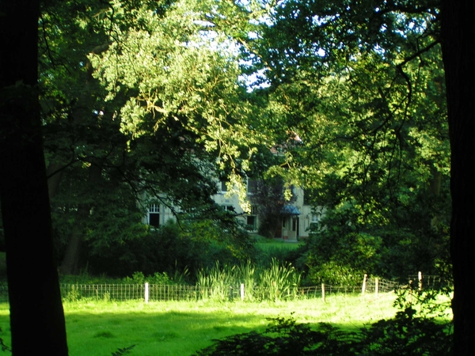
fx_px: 1125
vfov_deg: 18.0
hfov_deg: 23.8
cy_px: 178
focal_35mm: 82
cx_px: 238
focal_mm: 12.6
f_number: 3.2
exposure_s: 1/100
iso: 80
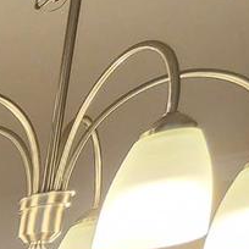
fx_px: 659
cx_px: -614
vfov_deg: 14.2
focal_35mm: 81
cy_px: 605
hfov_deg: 9.7
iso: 200
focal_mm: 2.2
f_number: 2.2
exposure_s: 1/60
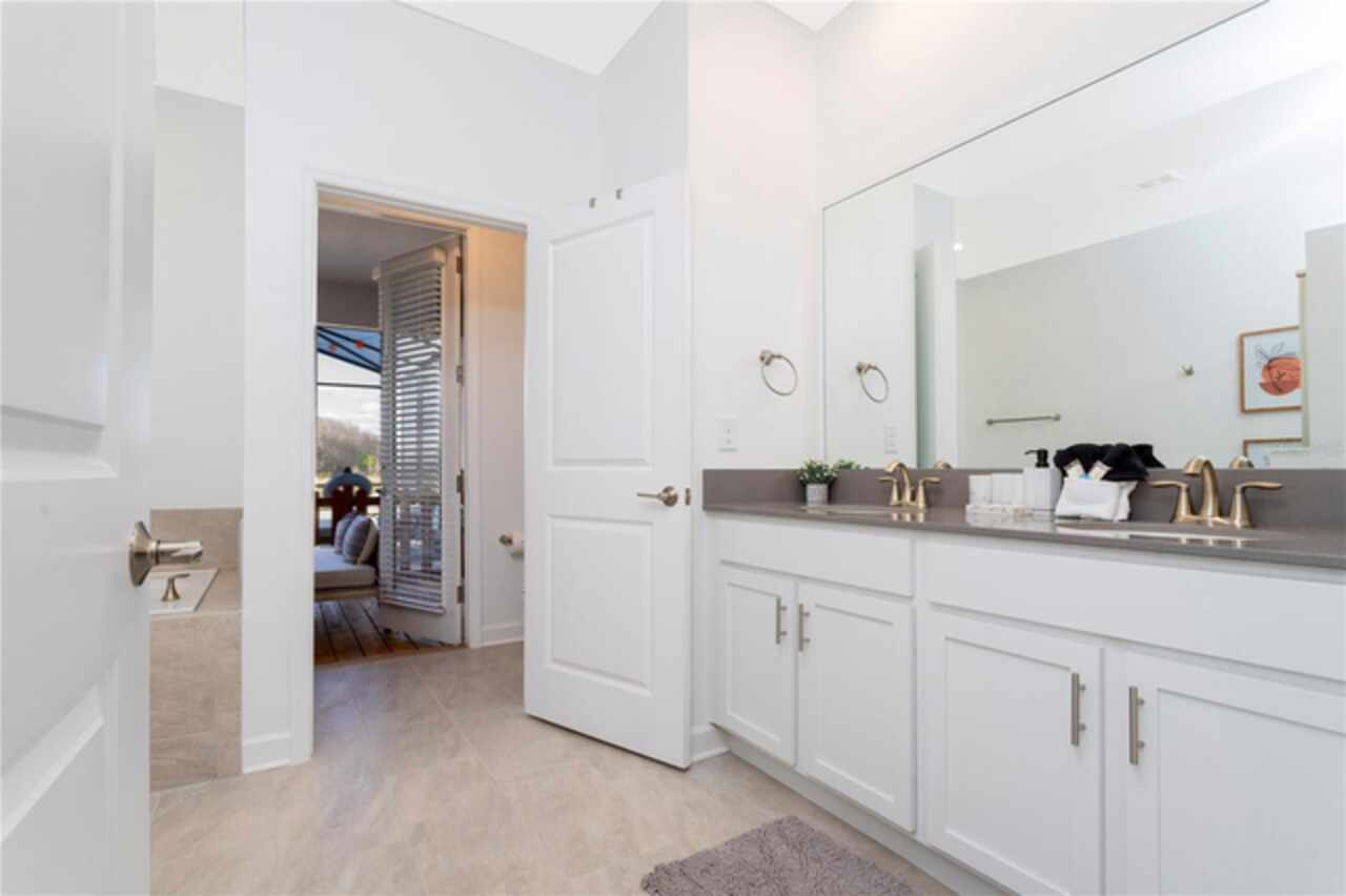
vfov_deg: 70.4
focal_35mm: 17
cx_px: 673
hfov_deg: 93.3
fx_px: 635
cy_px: 448
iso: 800
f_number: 10
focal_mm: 17
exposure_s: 1/60
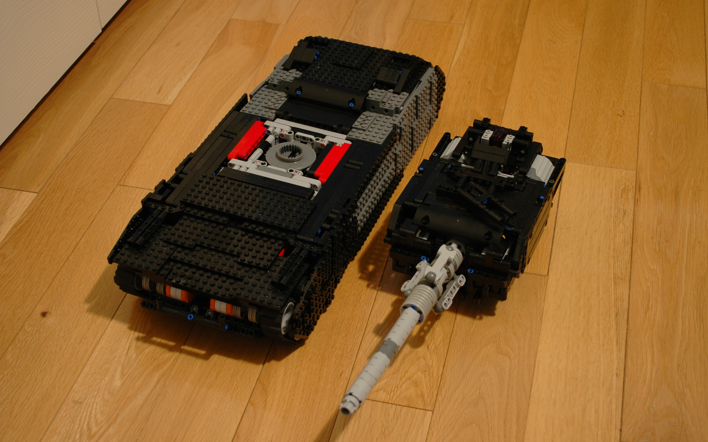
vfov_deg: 24.2
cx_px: 354
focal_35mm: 54
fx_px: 1032
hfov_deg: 37.9
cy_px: 223
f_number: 5.3
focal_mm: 35
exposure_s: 1
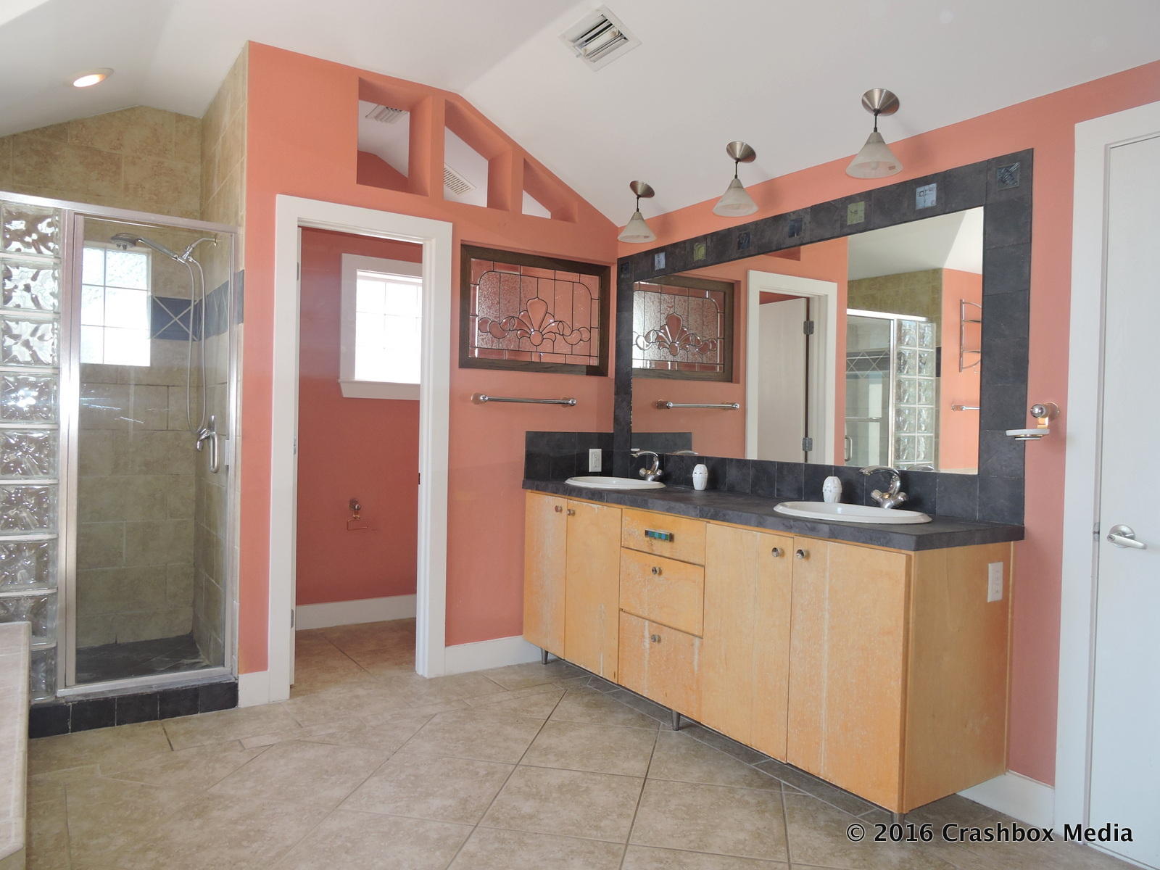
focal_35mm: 24
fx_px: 804
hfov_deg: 71.6
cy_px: 435
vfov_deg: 56.8
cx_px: 580
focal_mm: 4.3
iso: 100
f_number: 3.3
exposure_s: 1/60
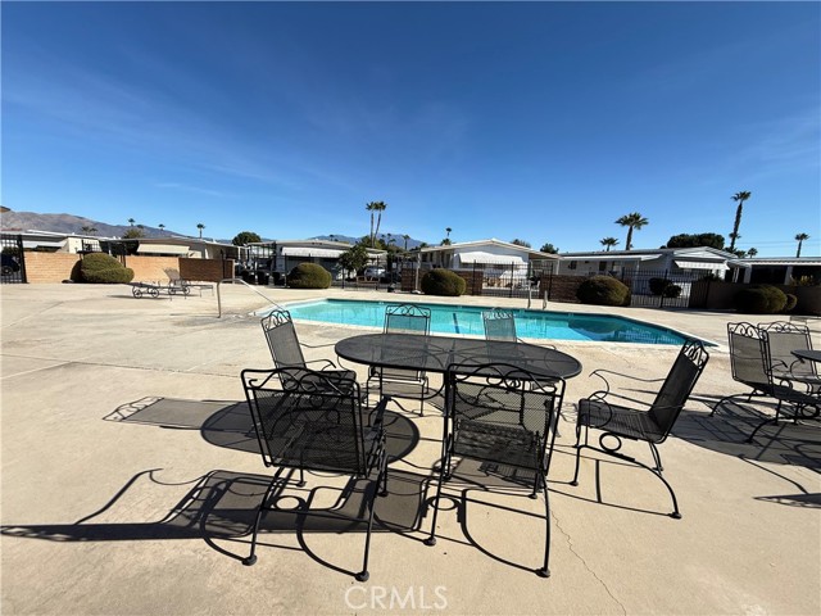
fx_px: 332
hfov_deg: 102.1
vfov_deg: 85.7
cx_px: 410
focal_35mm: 14
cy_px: 308
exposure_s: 1/1613
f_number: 2.2
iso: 50
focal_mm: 2.22
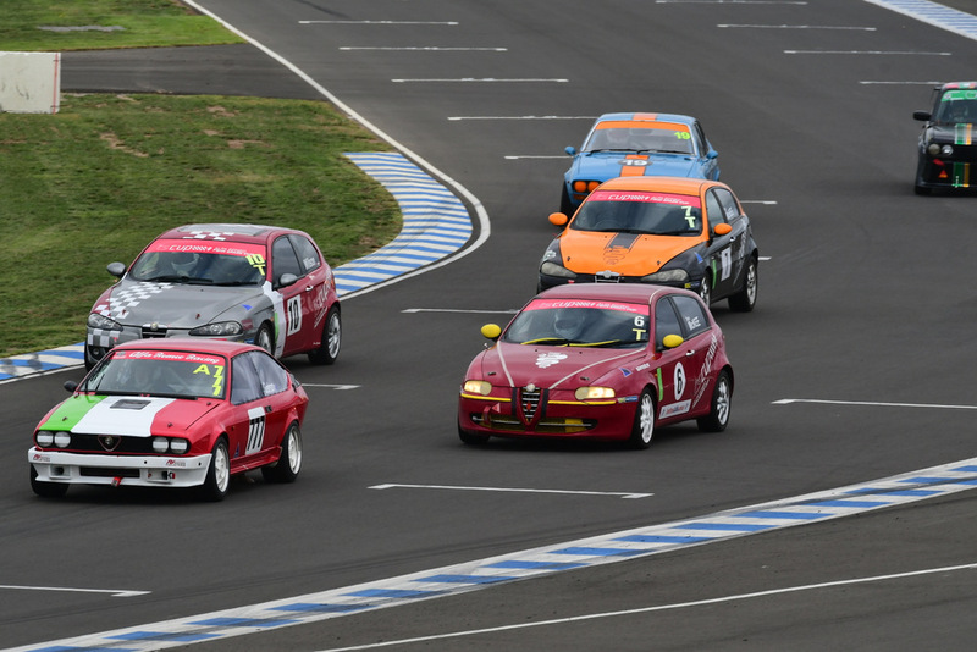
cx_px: 488
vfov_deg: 2.4
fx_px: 15474
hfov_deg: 3.6
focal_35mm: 570
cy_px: 326
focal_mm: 380
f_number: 10
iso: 320
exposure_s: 1/640
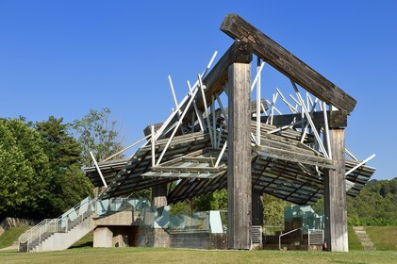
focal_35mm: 70
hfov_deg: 28.9
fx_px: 771
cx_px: 198
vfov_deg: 19.4
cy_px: 132
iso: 200
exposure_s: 1/250
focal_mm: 70
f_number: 13
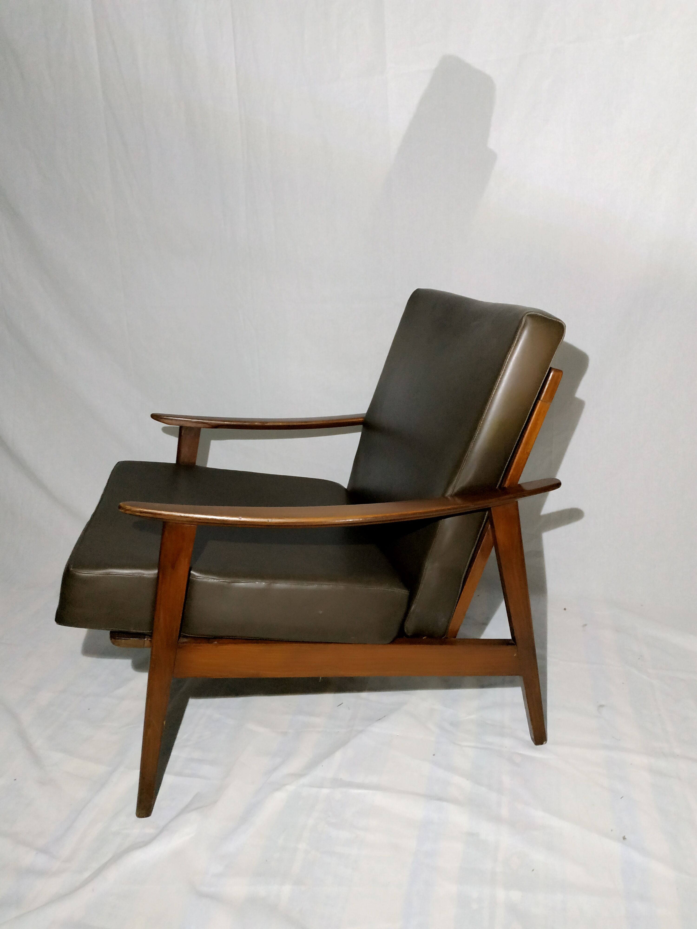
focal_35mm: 24
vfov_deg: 71.6
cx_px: 348
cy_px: 464
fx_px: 644
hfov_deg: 56.8
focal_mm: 3.94
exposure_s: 1/20
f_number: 1.9
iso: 1600
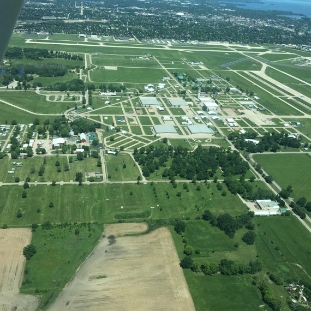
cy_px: 151
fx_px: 366
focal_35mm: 36
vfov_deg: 46.0
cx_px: 169
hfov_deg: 46.0
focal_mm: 4.15
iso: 25
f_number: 2.2
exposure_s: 1/1399
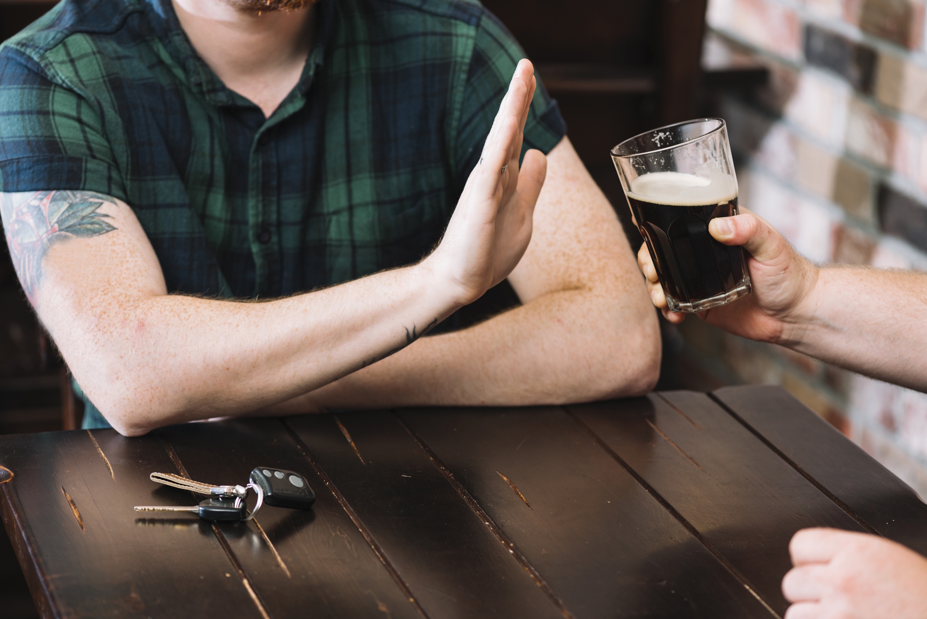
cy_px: 310
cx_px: 464
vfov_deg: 13.0
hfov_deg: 19.5
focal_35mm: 105
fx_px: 2704
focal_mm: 105
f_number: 4.5
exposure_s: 1/100
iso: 250
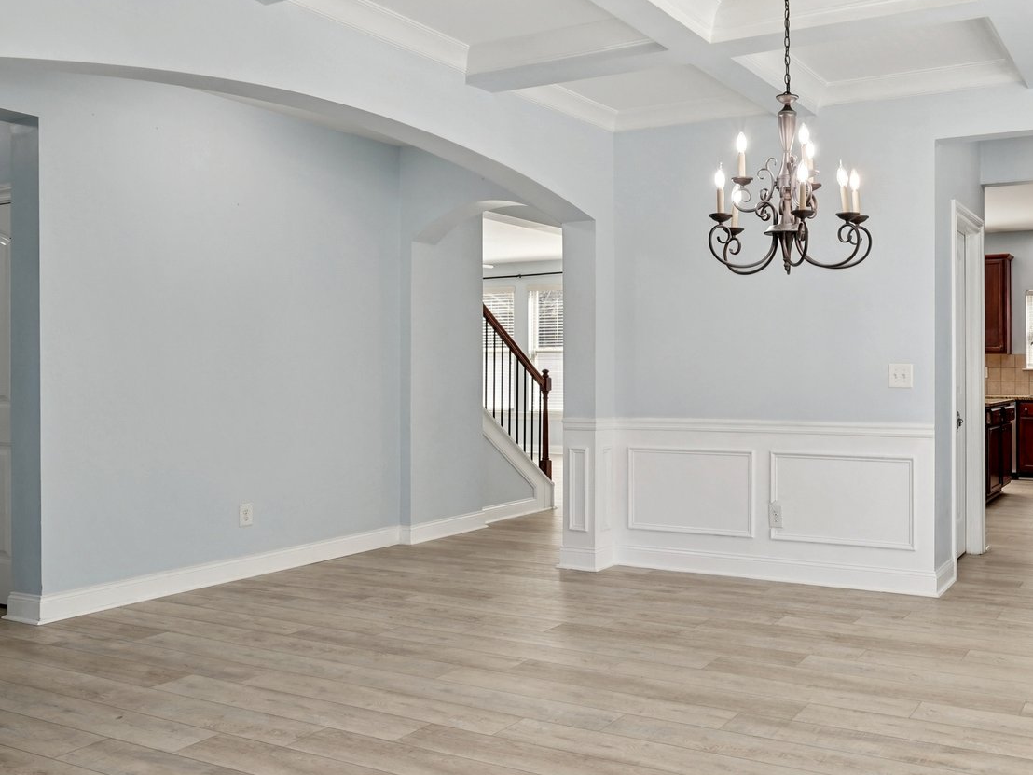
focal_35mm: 33
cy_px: 360
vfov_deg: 43.1
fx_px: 981
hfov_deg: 54.0
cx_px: 716
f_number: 8
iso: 800
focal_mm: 18.5
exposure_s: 1/80
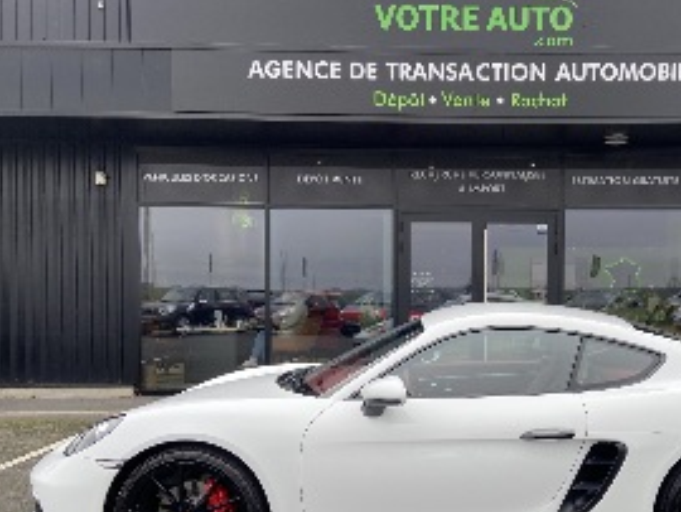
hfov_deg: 45.6
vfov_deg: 35.8
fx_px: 788
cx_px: 482
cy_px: 328
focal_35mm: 40
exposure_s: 1/121
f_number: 1.8
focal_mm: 4.25
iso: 40
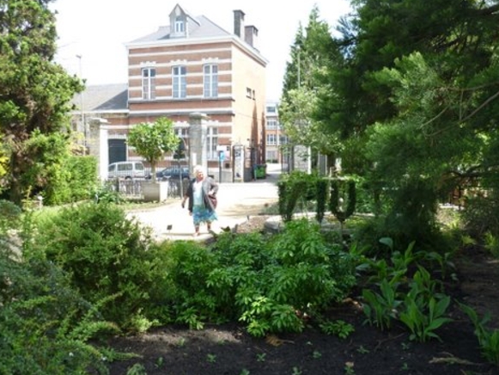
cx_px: 253
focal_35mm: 32
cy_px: 186
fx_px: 461
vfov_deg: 44.2
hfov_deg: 56.8
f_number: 2.8
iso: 80
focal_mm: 5.5
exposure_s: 1/250
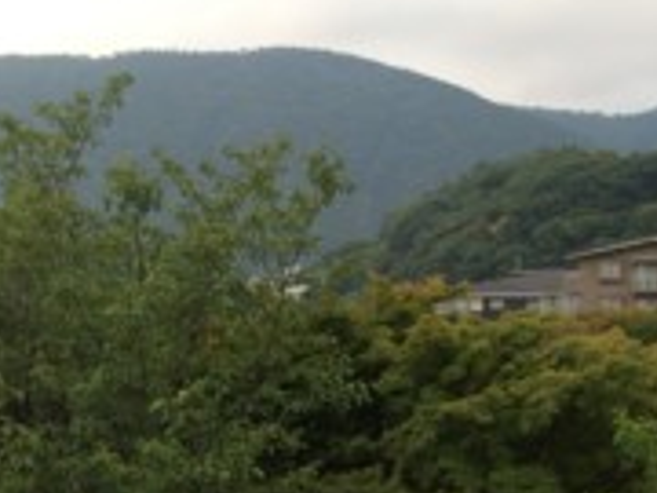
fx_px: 1423
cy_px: 416
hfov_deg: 24.2
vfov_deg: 19.4
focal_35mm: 75
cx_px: 734
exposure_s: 1/60
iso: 32
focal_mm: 4.12
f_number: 2.2
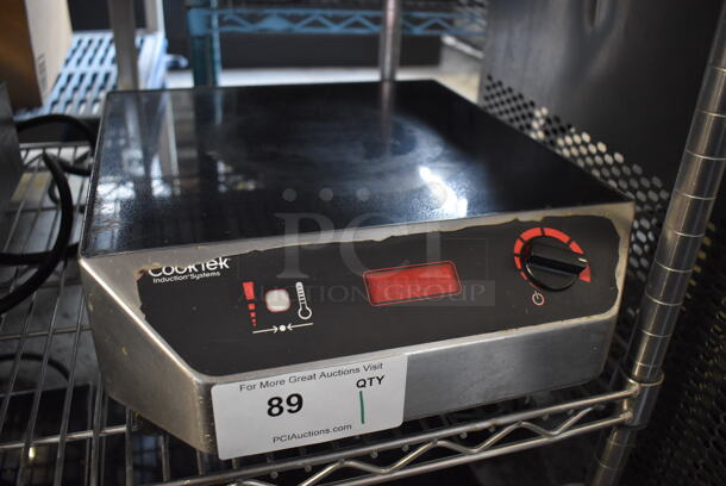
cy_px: 243
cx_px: 363
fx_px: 636
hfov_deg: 59.4
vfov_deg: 41.8
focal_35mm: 32
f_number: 3.8
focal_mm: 21
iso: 2000
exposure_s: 1/30
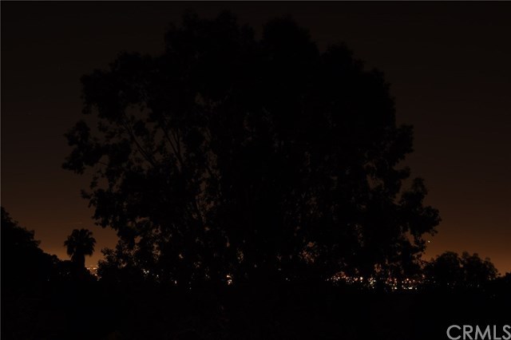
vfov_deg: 28.0
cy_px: 170
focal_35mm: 48
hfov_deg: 41.1
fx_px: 681
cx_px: 256
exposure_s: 20
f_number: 13
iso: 100
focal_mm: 32
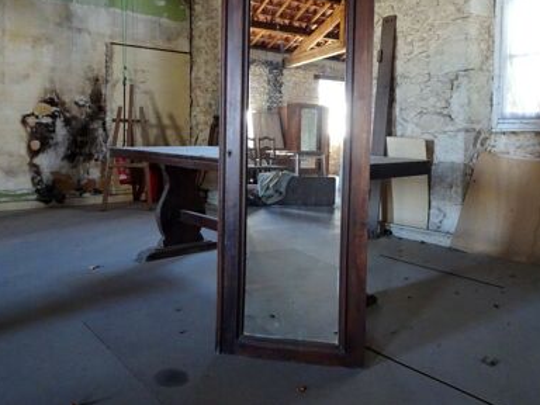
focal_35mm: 30
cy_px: 158
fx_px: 468
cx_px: 284
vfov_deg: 46.5
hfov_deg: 59.9
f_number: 3.5
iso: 500
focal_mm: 4.1
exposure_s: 1/30
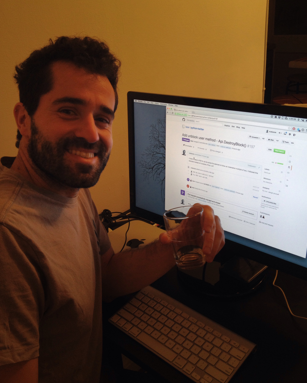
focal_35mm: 37
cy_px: 190
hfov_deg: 40.1
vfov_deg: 49.1
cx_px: 154
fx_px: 420
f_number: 2.4
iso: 50
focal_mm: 4.28
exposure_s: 1/24
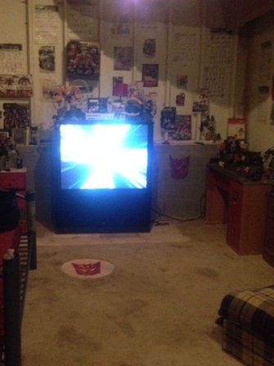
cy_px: 183
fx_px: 496
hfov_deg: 30.7
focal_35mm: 47
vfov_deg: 40.4
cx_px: 101
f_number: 2.4
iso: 800
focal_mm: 4.28
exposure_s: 1/15
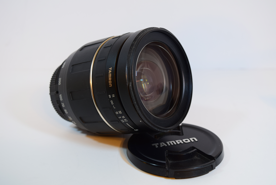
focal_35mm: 45
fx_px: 345
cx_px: 138
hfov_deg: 43.6
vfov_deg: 29.9
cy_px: 92
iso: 400
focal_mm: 30
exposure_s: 1/30
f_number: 7.1
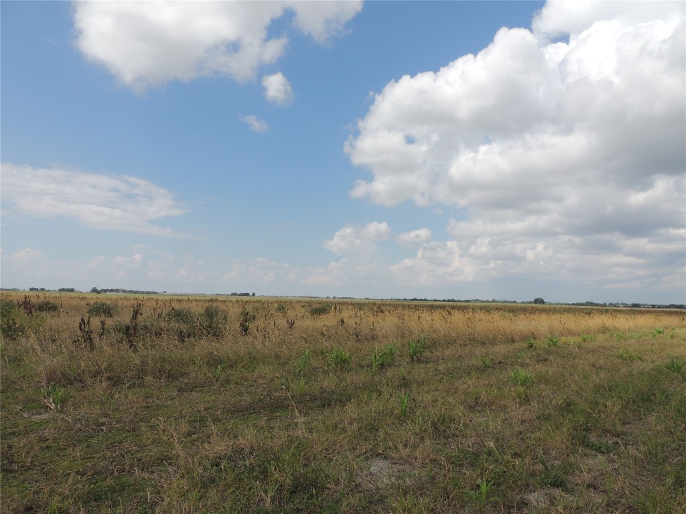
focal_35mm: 24
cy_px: 257
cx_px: 343
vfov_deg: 56.8
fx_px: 476
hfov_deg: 71.6
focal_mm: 4.3
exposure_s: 1/1250
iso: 100
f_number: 3.7
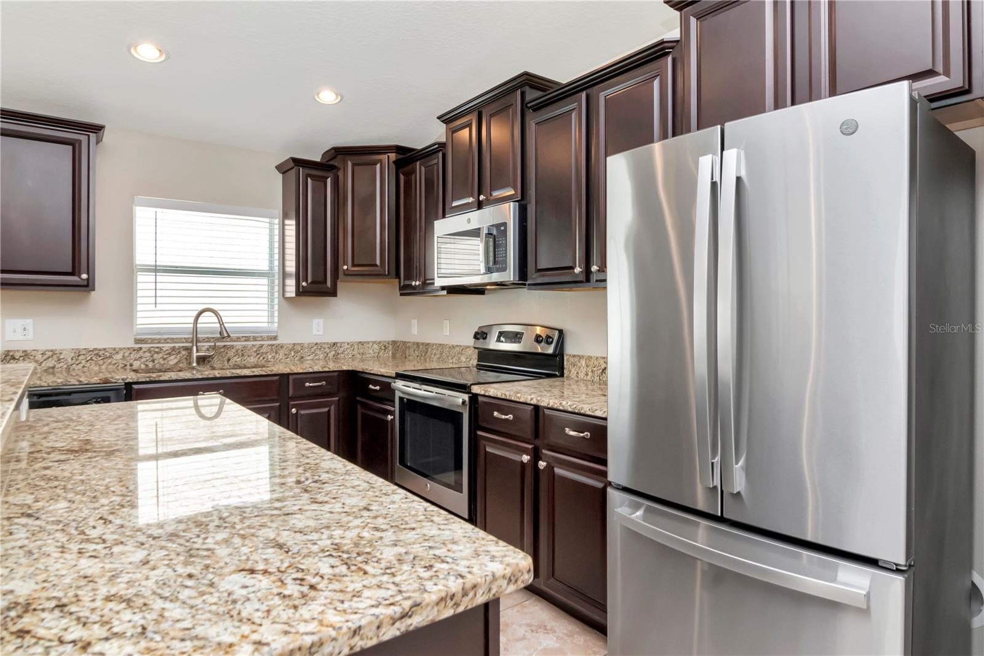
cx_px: 492
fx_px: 533
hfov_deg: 85.4
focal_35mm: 20
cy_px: 328
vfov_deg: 63.2
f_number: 10
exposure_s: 1/50
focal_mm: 13
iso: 1000
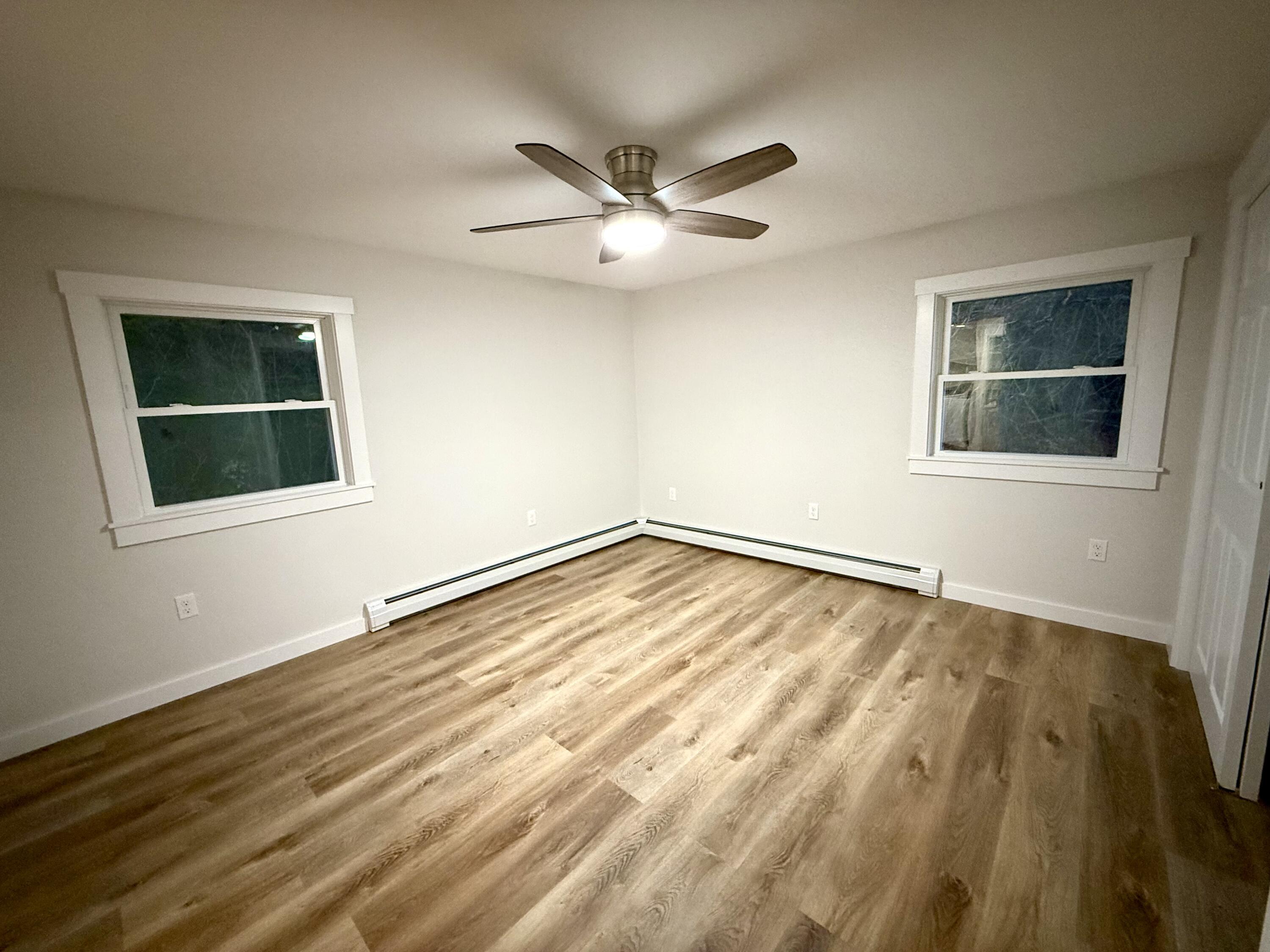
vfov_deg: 85.7
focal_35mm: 14
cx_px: 635
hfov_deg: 102.1
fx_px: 514
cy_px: 476
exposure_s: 1/60
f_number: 2.2
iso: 500
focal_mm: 2.22
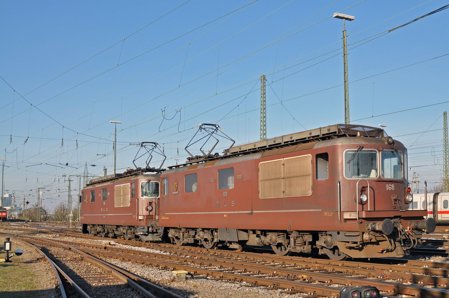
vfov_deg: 29.8
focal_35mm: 45
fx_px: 561
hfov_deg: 43.7
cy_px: 149
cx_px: 224
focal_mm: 30
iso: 250
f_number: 6.3
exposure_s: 1/800
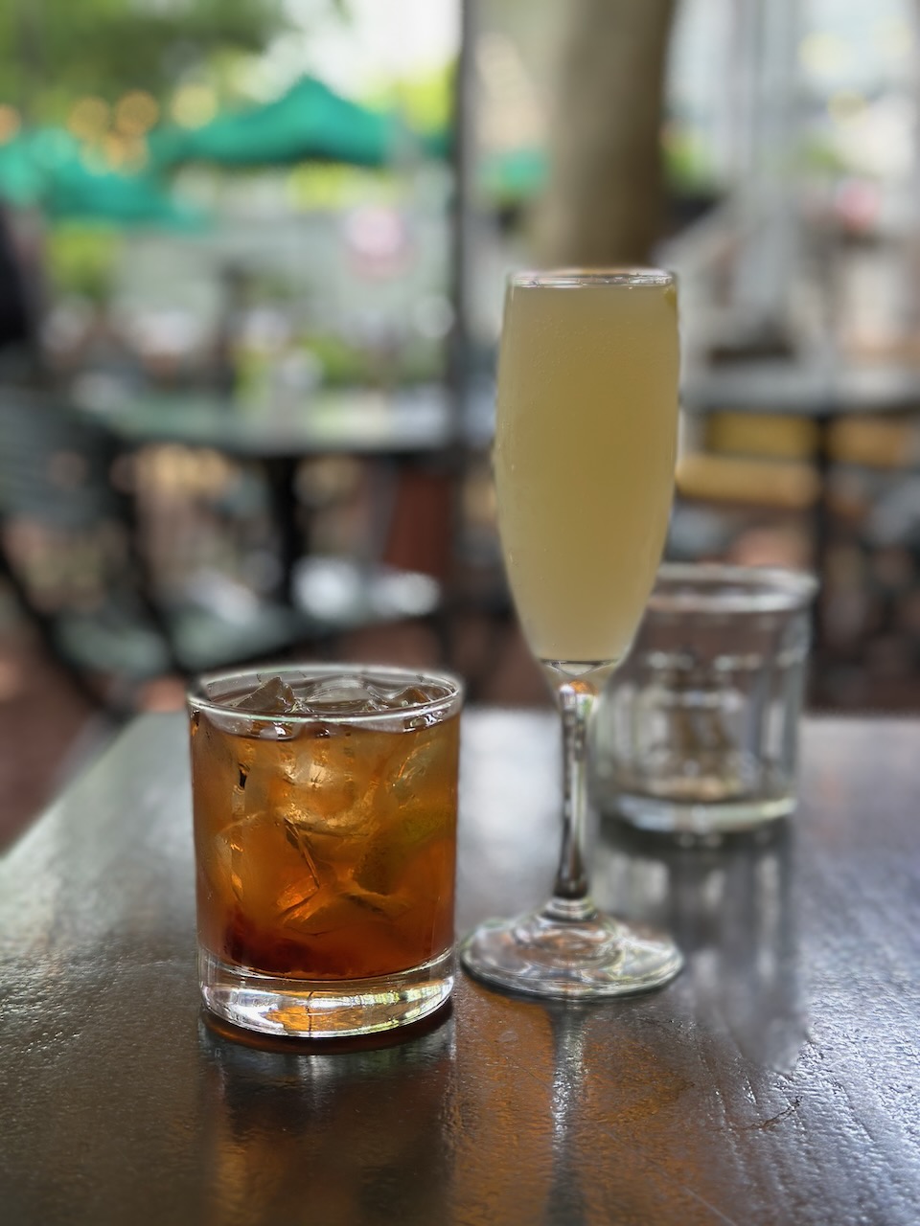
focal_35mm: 48
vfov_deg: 39.7
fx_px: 1701
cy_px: 613
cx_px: 460
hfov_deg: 30.3
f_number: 1.78
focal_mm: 6.86
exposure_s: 1/207
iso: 80
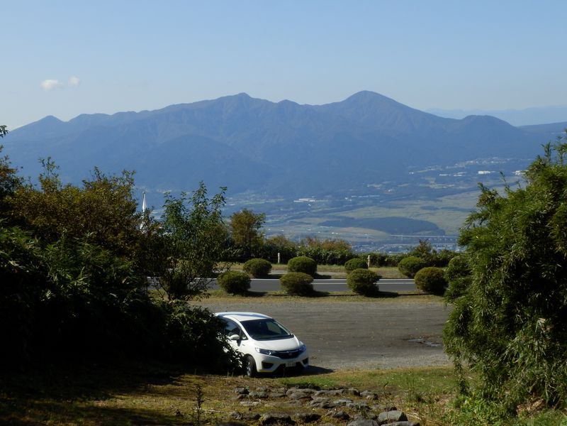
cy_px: 213
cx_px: 284
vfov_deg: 19.4
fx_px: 1245
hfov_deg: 25.7
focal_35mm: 76
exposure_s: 1/100
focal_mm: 13.5
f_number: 12.5
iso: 80
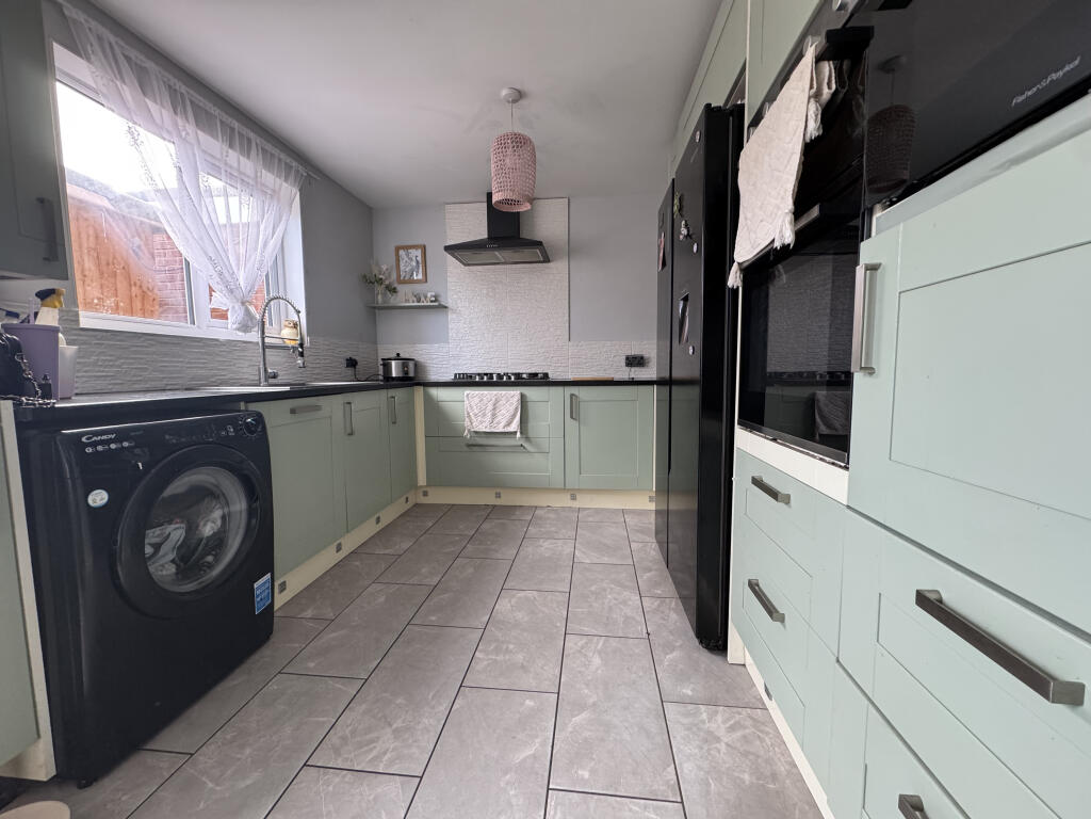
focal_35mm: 14
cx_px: 546
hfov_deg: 102.1
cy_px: 410
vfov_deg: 85.7
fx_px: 441
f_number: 2.2
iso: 320
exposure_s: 1/95
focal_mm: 2.22
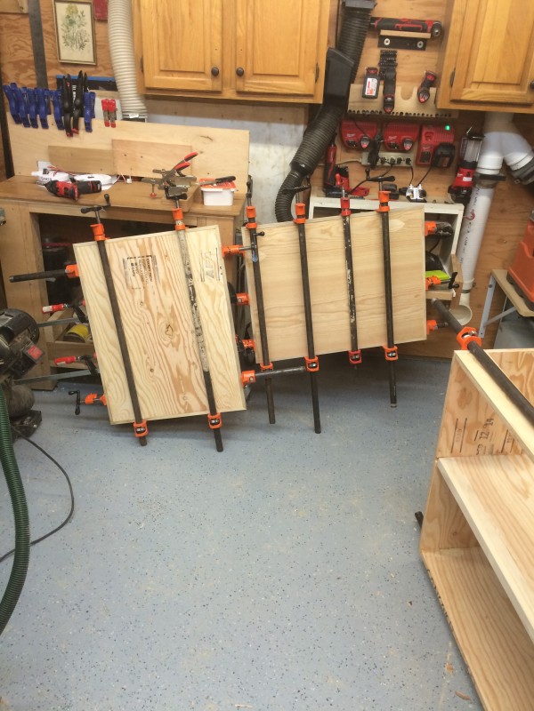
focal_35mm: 29
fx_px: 596
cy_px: 356
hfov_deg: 48.2
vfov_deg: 61.7
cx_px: 267
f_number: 2.2
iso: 50
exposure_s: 1/30
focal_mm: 4.15
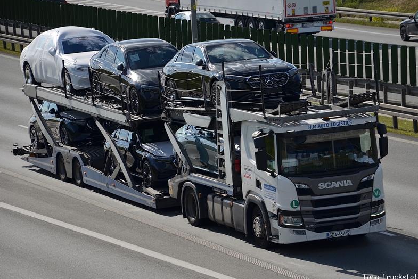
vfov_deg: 8.6
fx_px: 1864
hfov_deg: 12.8
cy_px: 140
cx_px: 209
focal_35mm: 161
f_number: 5.6
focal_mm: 105
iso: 100
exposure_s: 1/1000
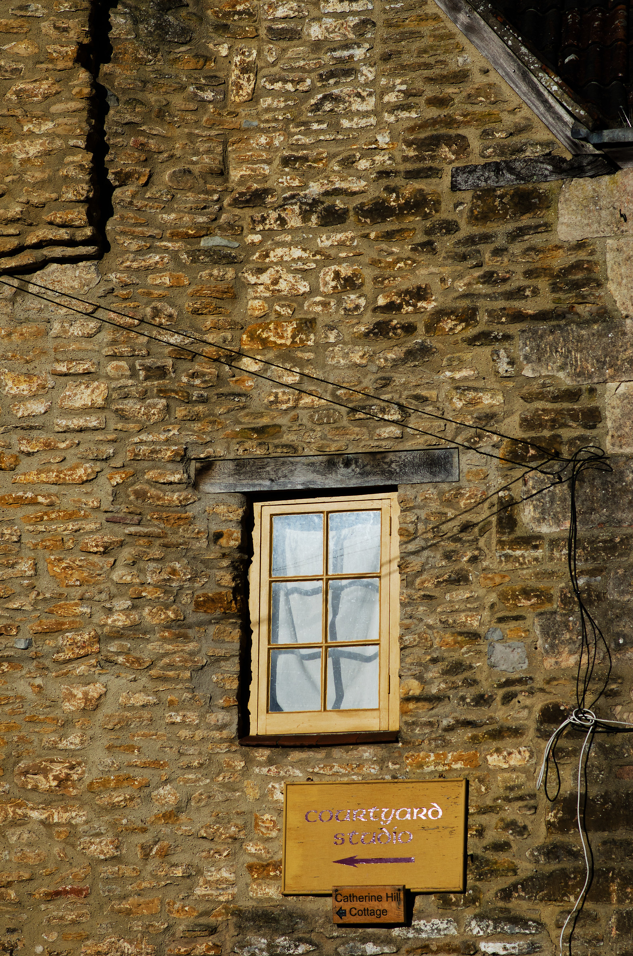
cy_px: 478
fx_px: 3379
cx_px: 316
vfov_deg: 16.1
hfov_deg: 10.7
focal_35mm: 128
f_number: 5
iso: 200
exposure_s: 1/2500
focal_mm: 85
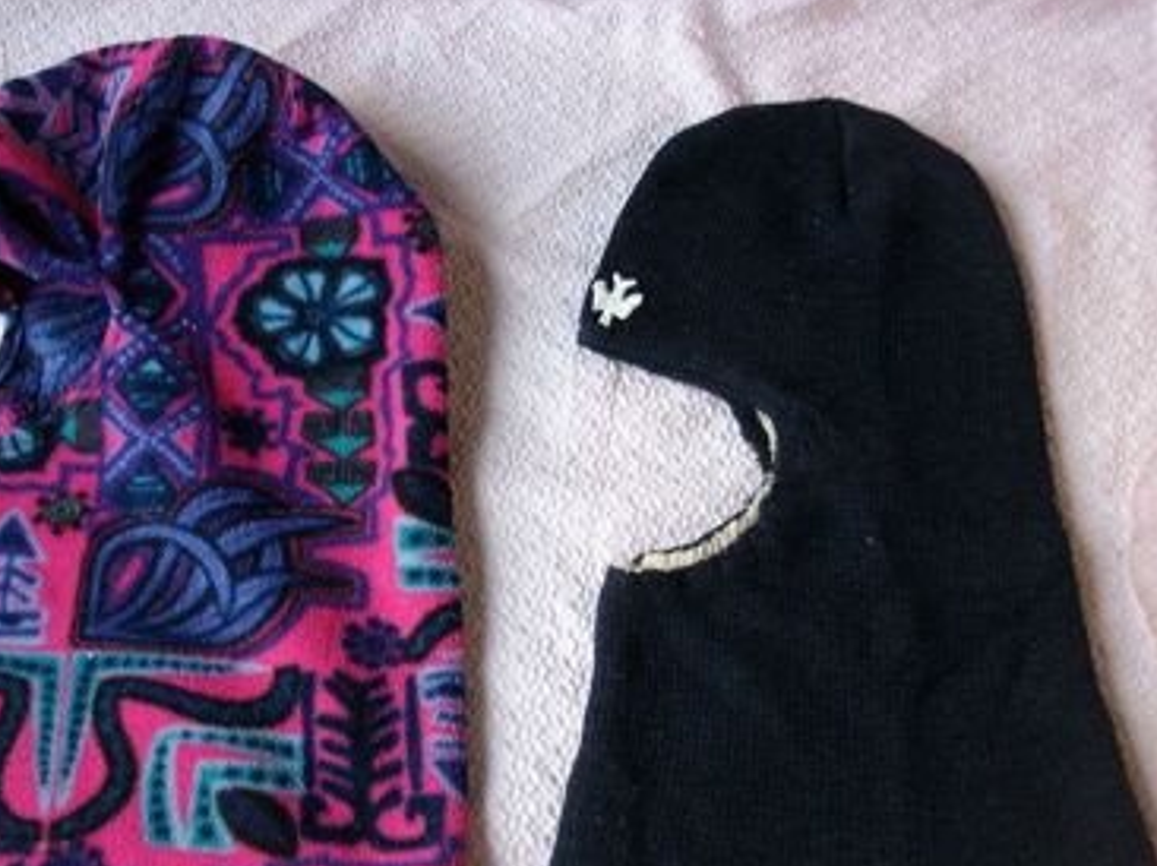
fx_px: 1403
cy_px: 499
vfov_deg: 34.2
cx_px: 455
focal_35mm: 42
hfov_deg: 44.6
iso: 180
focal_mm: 5.7
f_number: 2.9
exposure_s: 1/40
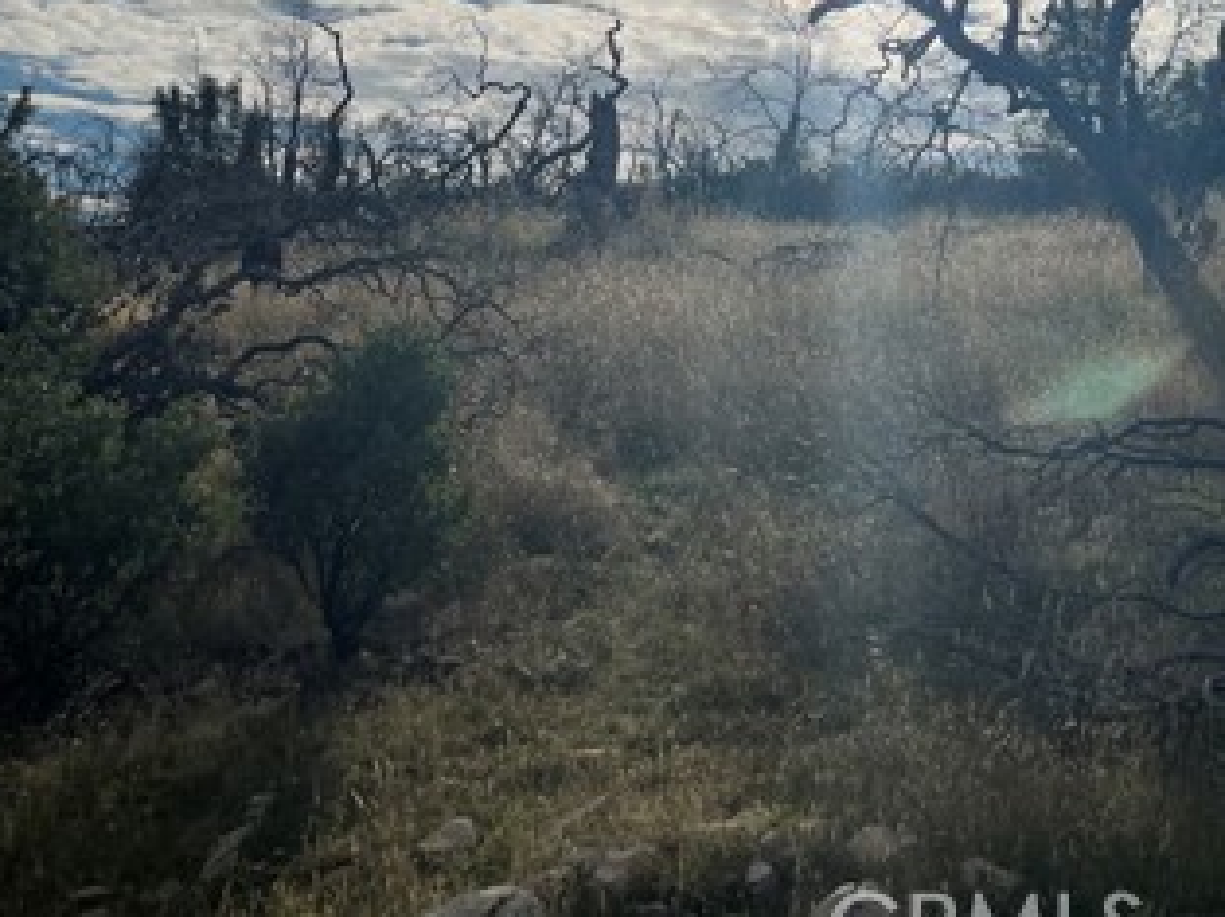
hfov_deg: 35.0
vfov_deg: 26.3
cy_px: 47
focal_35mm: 53
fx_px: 1874
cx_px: 987
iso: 40
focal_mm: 5.1
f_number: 1.6
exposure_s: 1/20408
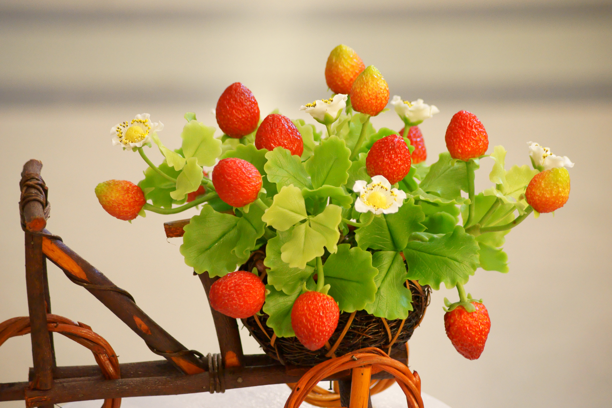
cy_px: 204
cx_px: 306
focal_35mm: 150
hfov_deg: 13.7
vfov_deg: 9.1
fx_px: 2550
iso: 1600
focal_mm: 100
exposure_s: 1/80
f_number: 4
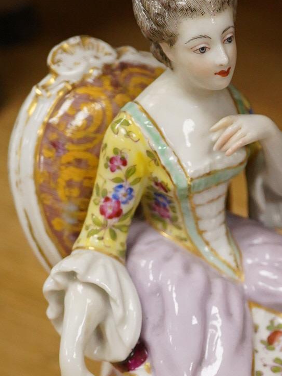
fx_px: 1282
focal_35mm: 118
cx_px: 241
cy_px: 242
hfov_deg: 12.5
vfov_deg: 16.7
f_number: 5
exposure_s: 1/640
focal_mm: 30
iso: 2500
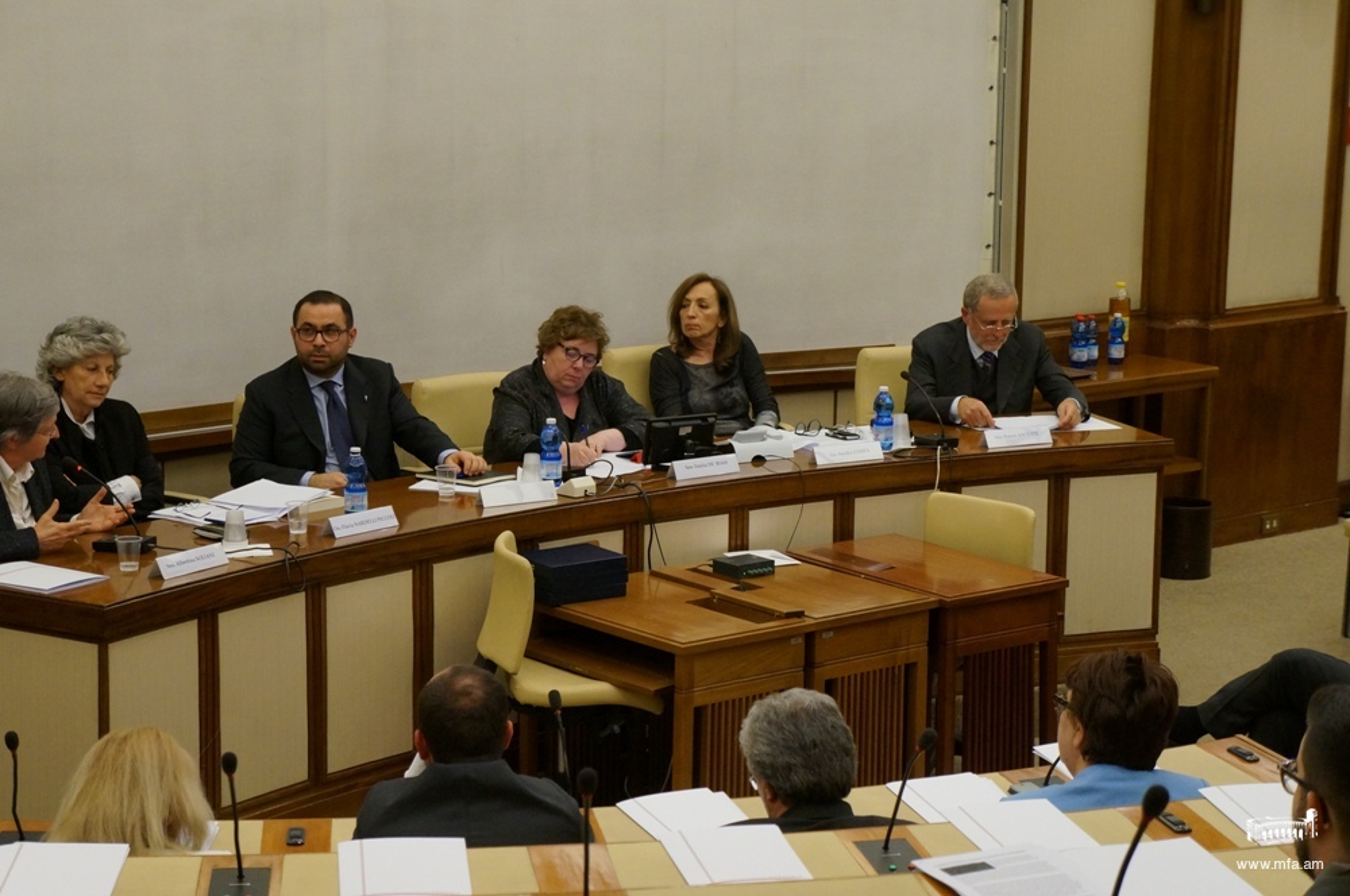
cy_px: 448
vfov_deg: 16.5
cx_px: 675
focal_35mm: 82
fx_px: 3090
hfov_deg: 24.6
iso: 2000
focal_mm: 55
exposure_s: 1/160
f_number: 5.6
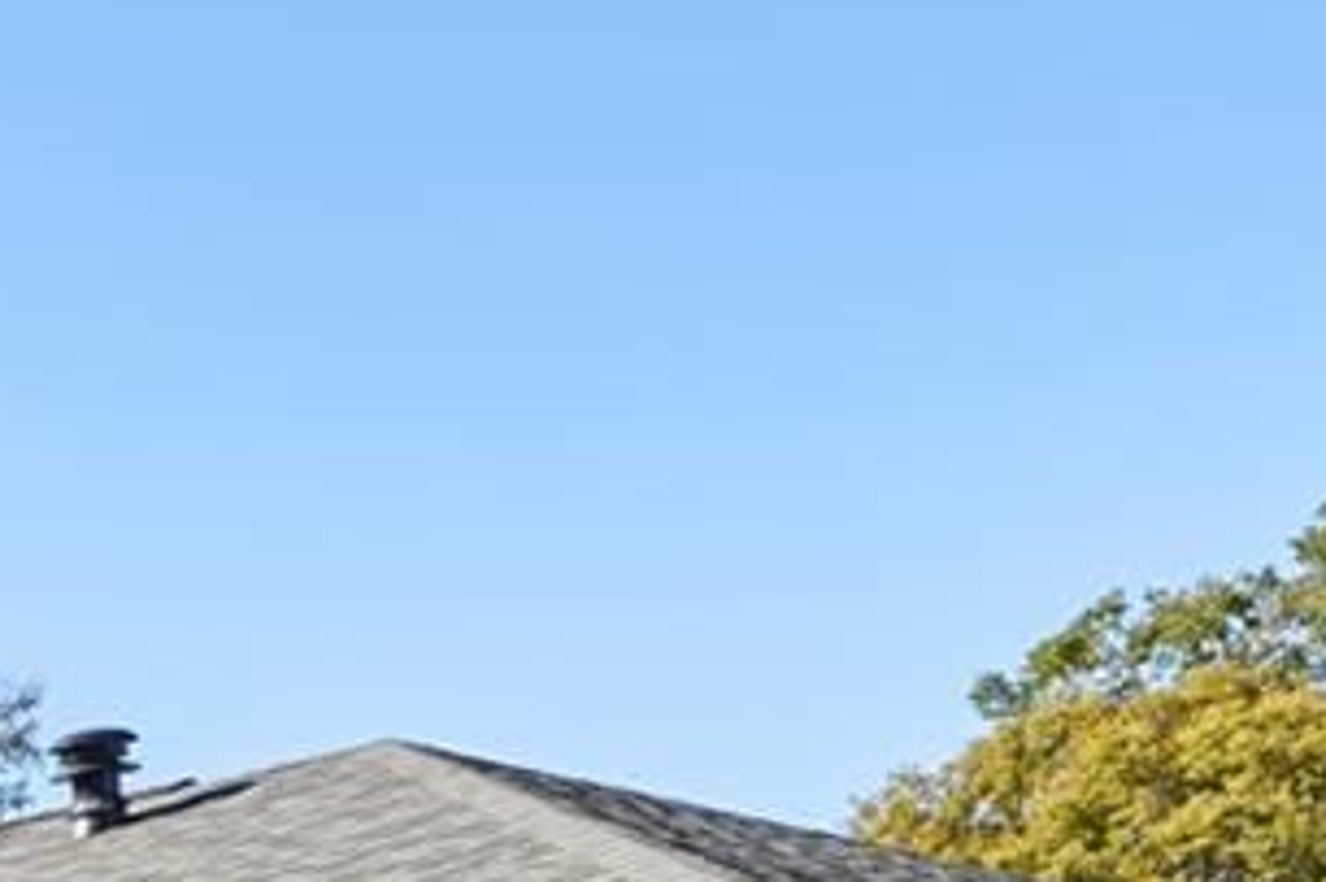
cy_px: 1521
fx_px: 3092
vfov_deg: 14.5
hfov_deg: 18.7
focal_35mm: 84
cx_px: -1069
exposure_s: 1/125
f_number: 10
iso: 250
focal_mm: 16
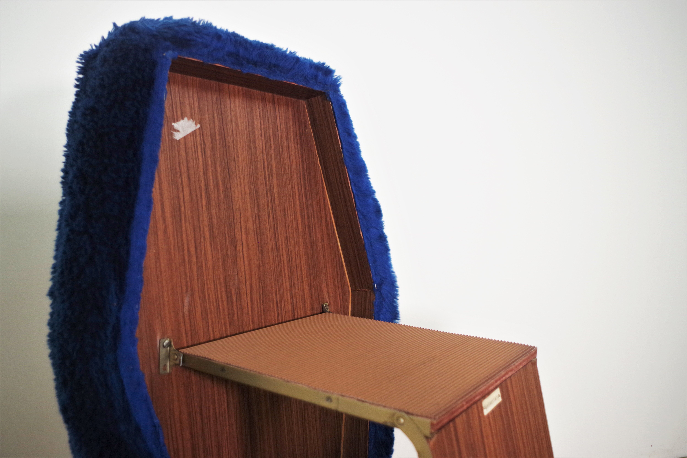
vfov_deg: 42.3
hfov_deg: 60.3
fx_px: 592
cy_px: 229
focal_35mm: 31
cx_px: 344
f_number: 4
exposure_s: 1/100
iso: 400
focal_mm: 21.25
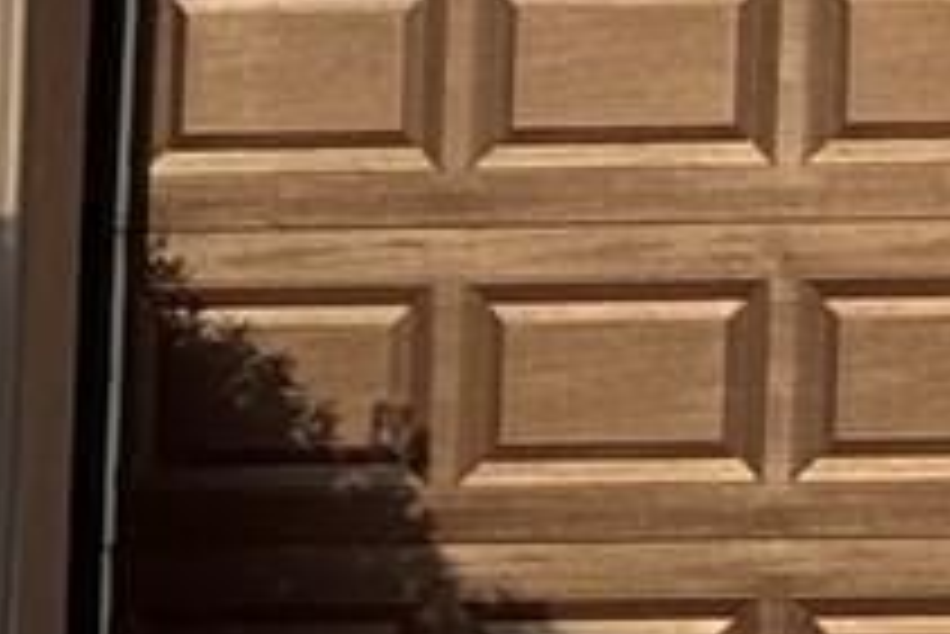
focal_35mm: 379
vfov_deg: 3.5
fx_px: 10008
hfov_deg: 5.1
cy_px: -1344
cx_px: 3197
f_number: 1.78
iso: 64
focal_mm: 6.76
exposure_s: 1/3257
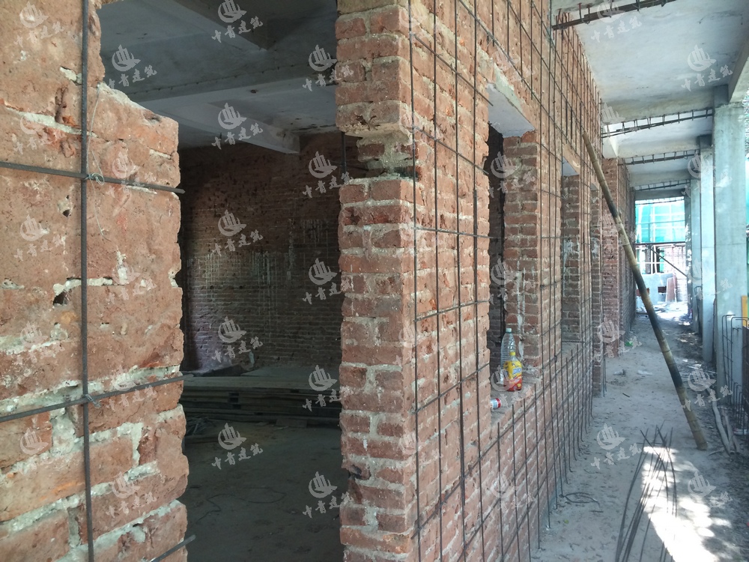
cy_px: 281
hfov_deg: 60.0
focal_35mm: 30
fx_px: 649
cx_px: 374
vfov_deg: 46.8
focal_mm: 4.12
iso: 80
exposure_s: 1/30
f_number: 2.2
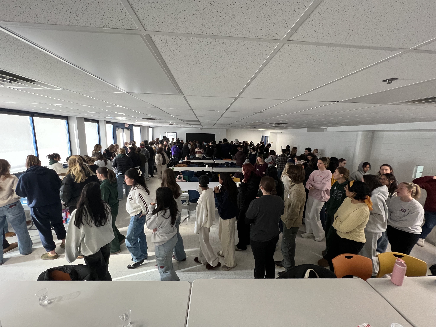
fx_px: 164
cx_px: 218
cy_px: 164
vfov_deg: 89.9
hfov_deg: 106.2
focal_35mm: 13
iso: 250
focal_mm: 1.57
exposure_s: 1/60
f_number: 1.8
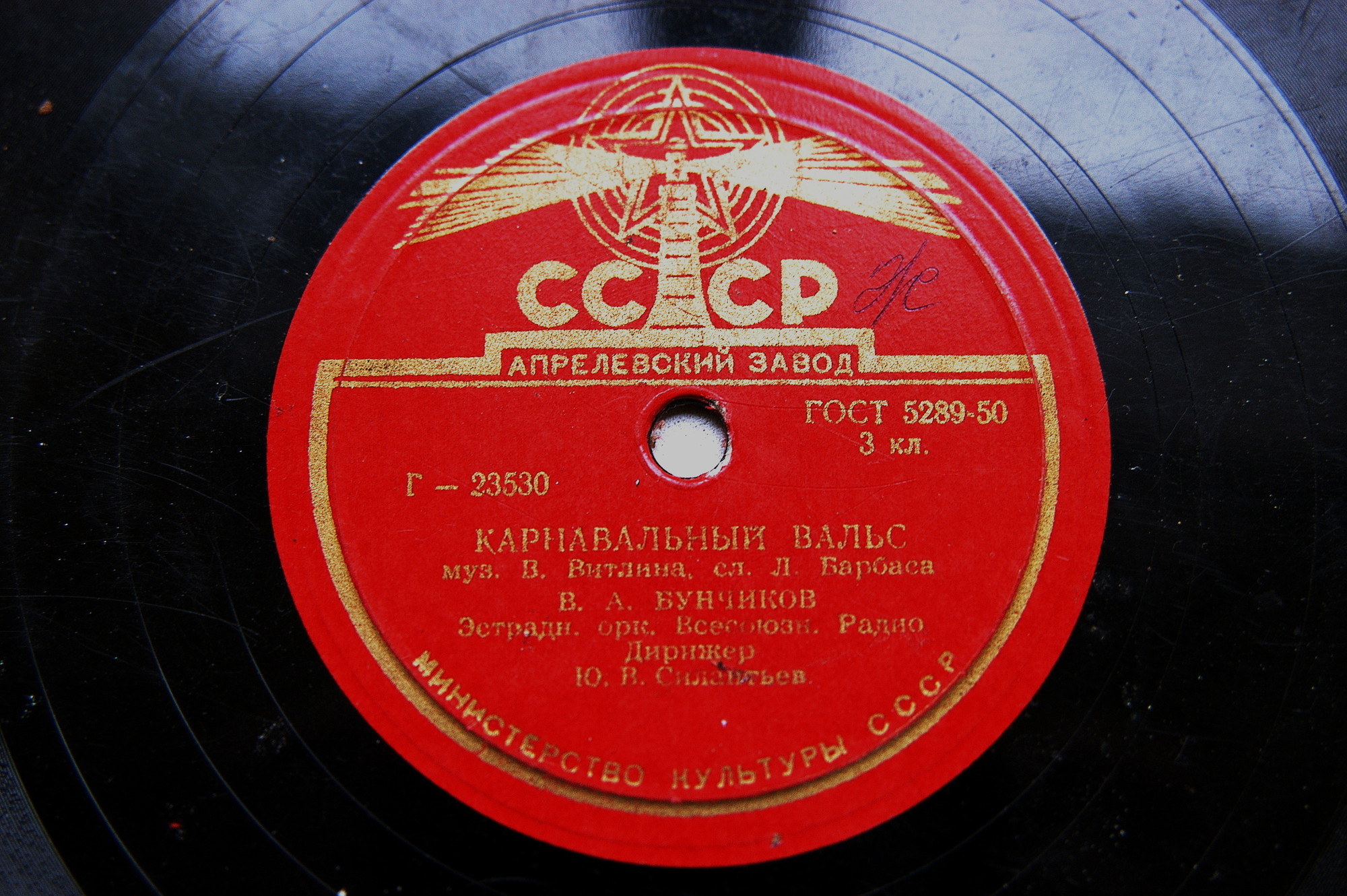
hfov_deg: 37.9
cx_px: 674
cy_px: 448
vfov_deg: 25.7
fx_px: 1963
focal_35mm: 52
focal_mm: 35
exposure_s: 1/50
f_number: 3.5
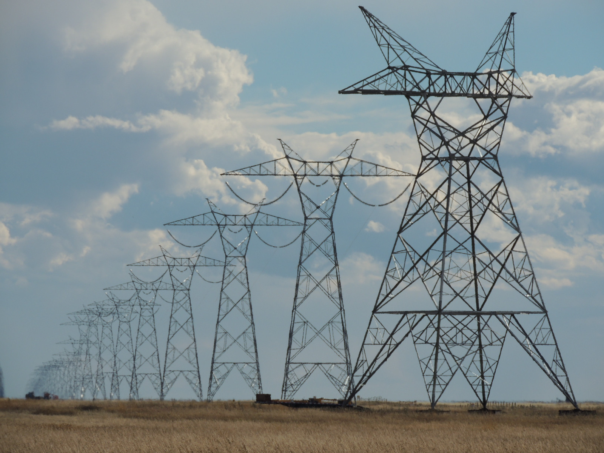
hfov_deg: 6.1
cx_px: 302
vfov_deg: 4.6
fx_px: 5671
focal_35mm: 325
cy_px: 226
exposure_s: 1/1250
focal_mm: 57.9
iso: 100
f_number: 5.4
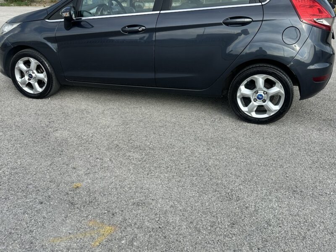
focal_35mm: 24
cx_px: 168
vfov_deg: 56.8
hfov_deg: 71.6
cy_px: 126
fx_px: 233
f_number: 1.78
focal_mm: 6.86
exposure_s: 1/2660
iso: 80
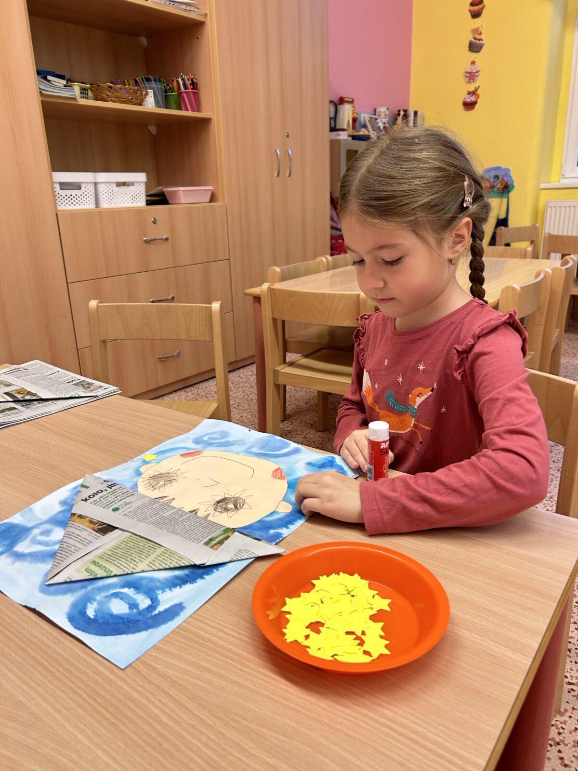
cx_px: 289
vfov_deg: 67.3
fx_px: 579
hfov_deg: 53.1
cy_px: 386
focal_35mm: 26
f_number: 1.5
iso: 80
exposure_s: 1/50
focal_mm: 5.7
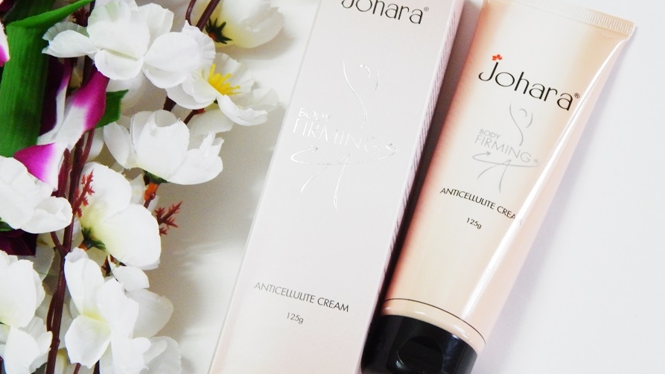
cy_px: 164
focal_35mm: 67
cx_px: 334
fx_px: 1181
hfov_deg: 31.4
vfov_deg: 18.0
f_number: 4
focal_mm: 10.9
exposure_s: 1/15
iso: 400
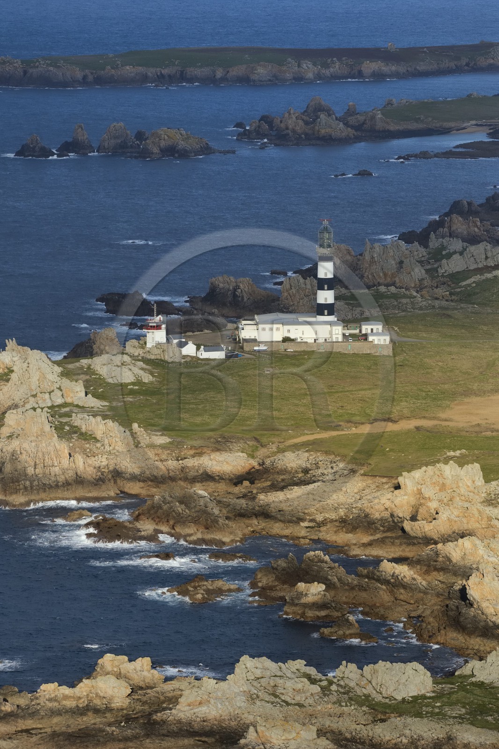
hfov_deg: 7.6
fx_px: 3744
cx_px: 250
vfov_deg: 11.4
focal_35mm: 180
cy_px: 374
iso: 640
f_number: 10
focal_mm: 180
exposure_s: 1/1250
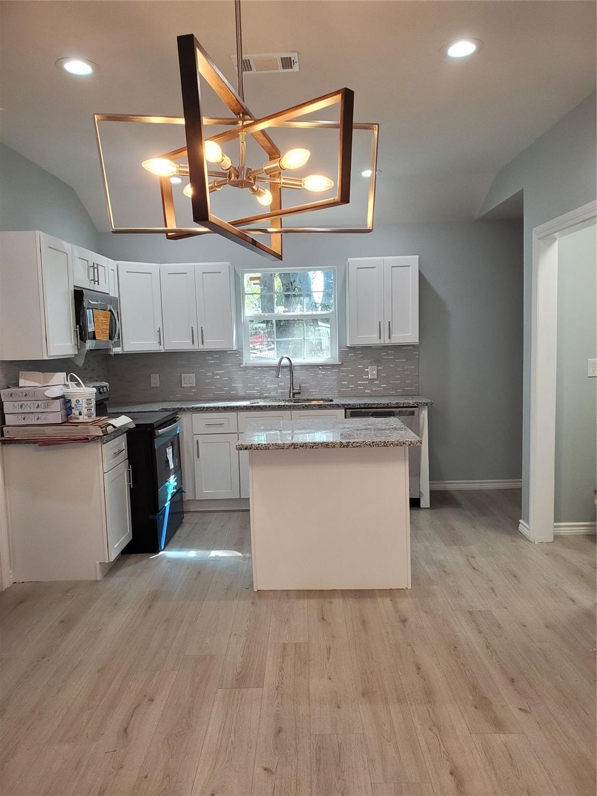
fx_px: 598
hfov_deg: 53.1
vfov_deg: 67.3
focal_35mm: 26
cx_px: 298
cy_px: 398
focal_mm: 4.3
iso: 200
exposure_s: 1/120
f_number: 2.4
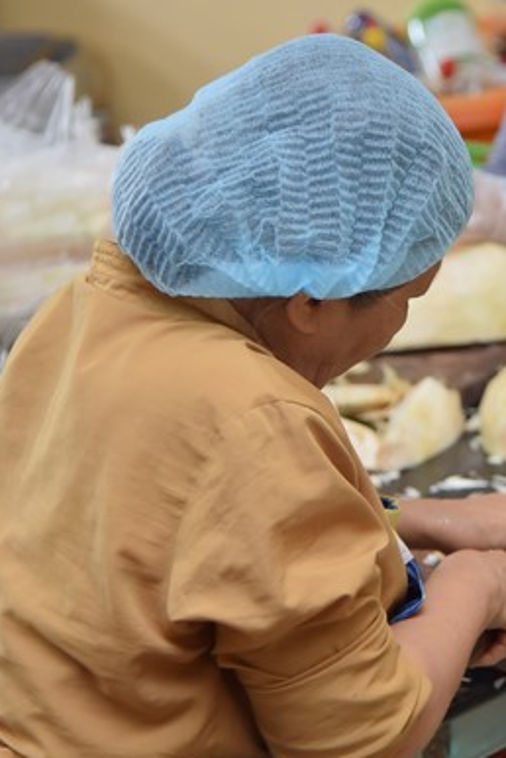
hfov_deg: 10.4
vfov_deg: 15.6
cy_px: 339
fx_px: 2762
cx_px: 400
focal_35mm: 131
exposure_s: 1/125
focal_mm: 78
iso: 800
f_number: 4
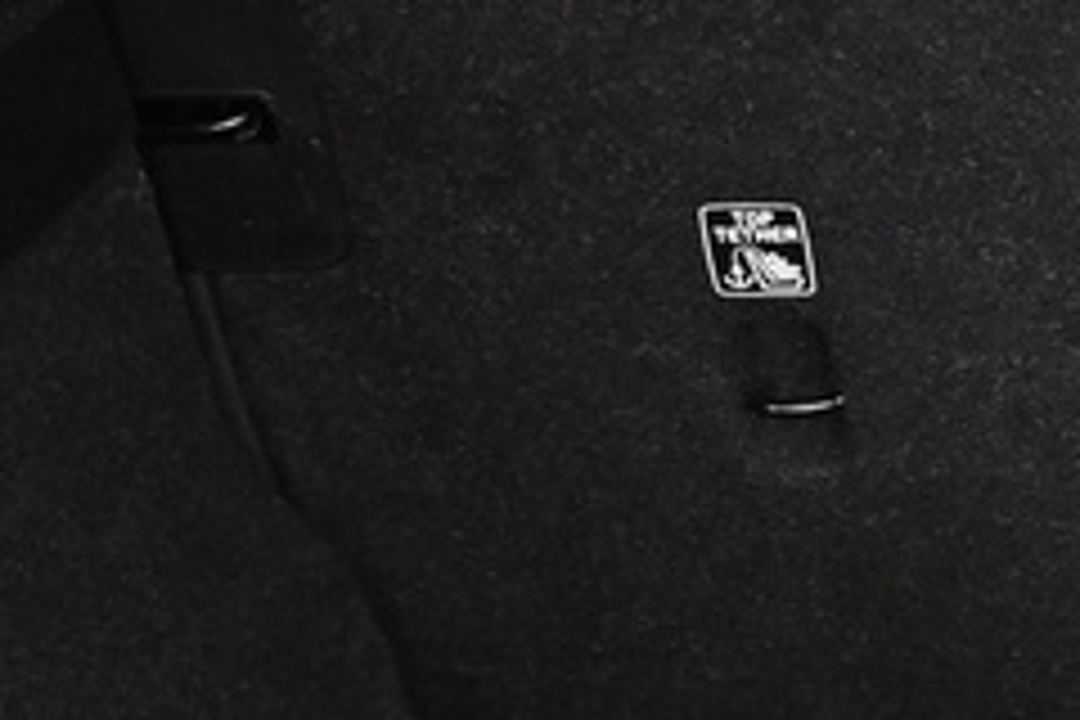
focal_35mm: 162
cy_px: 630
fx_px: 4860
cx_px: 1656
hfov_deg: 12.1
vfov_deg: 8.4
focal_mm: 16
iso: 1400
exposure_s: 1/25
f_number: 3.5
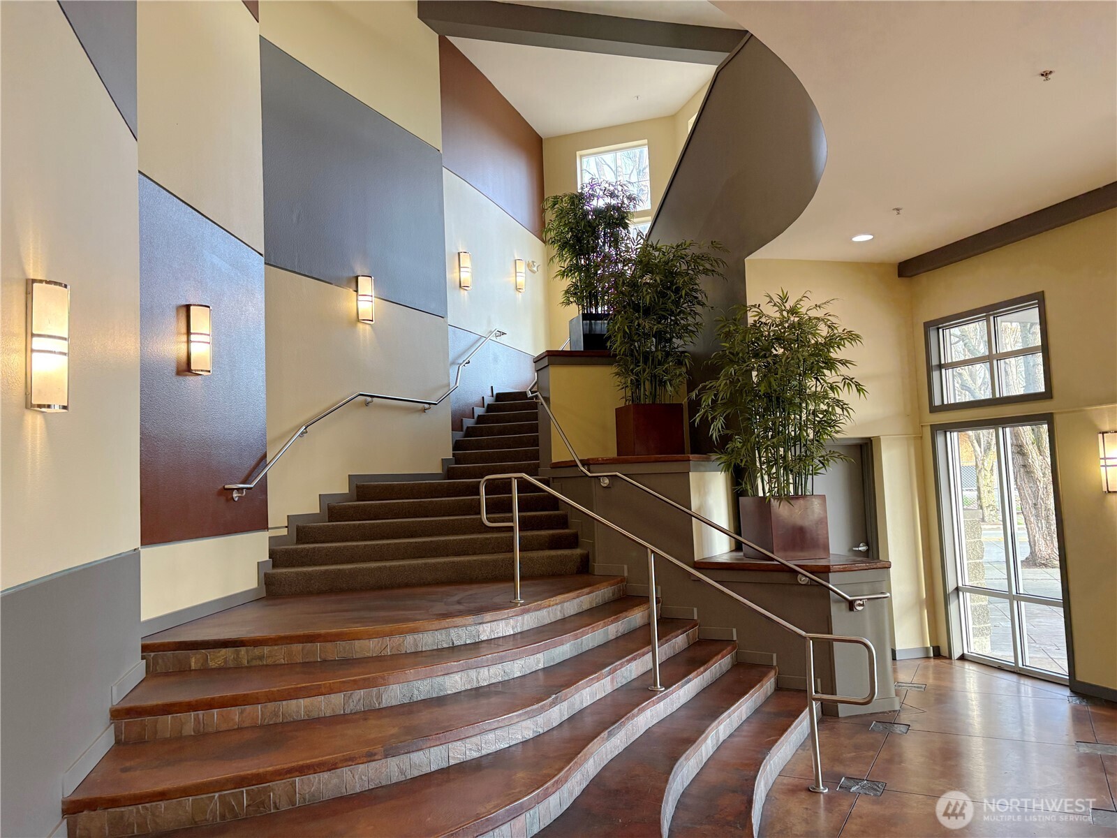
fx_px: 839
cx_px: 558
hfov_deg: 67.3
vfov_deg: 53.1
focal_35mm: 26
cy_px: 419
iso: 160
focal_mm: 5.96
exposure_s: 1/60
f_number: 1.6
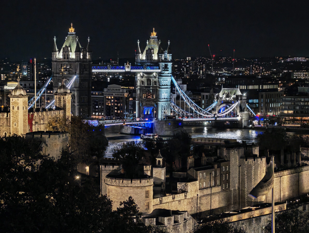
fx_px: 957
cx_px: 154
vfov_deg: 13.9
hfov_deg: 18.3
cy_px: 116
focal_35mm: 107
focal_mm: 22.48
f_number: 2.6
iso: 5000
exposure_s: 1/60
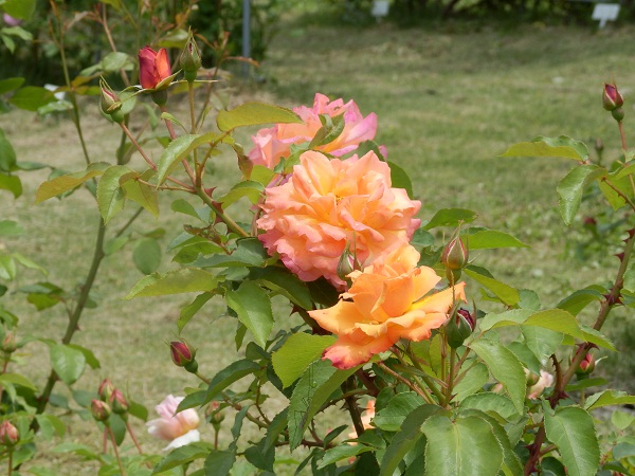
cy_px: 238
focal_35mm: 128
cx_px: 318
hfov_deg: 15.4
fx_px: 2348
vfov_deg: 11.6
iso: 80
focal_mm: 22.9
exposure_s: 1/400
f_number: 5.3
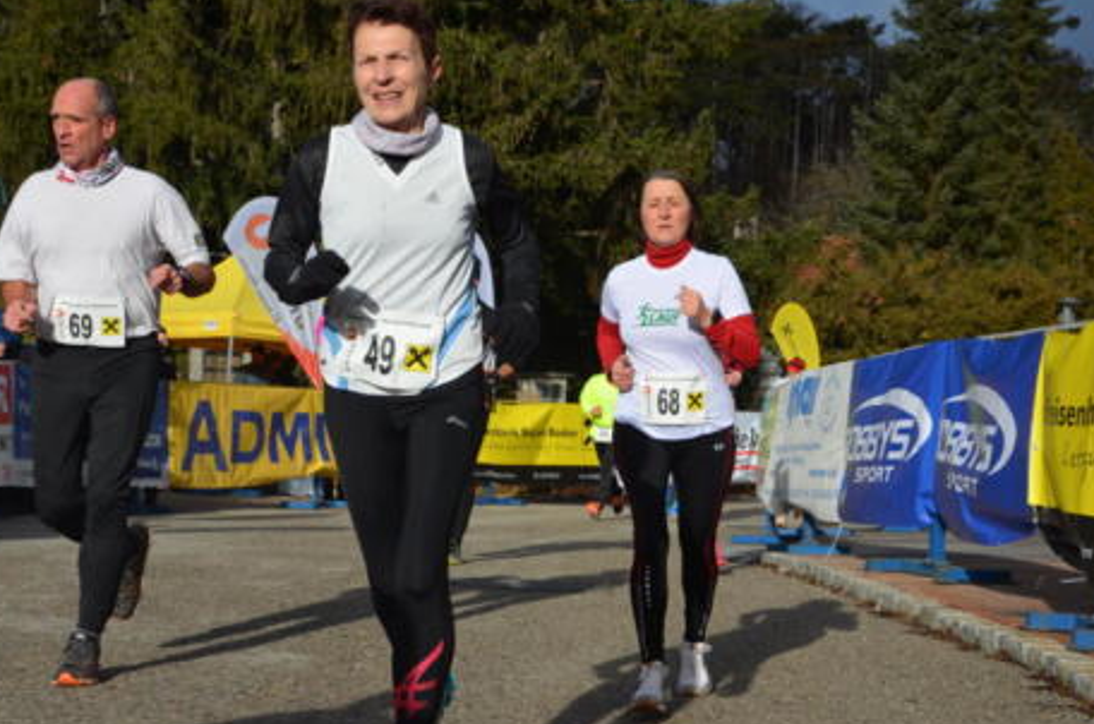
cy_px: 368
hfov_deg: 25.7
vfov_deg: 17.2
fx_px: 2396
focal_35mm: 79
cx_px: 525
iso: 400
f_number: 6.7
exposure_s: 1/2000
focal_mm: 48
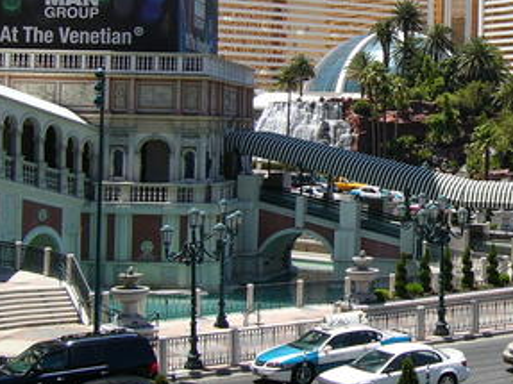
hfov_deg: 24.4
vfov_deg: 18.8
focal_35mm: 78
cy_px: 95
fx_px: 1155
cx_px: 452
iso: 50
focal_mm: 5.8
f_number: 8
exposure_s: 1/125
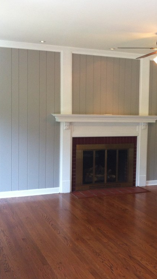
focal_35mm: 52
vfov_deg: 39.9
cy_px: 139
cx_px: 128
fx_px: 384
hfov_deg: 22.7
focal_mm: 3.85
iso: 100
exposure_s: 1/60
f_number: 2.8
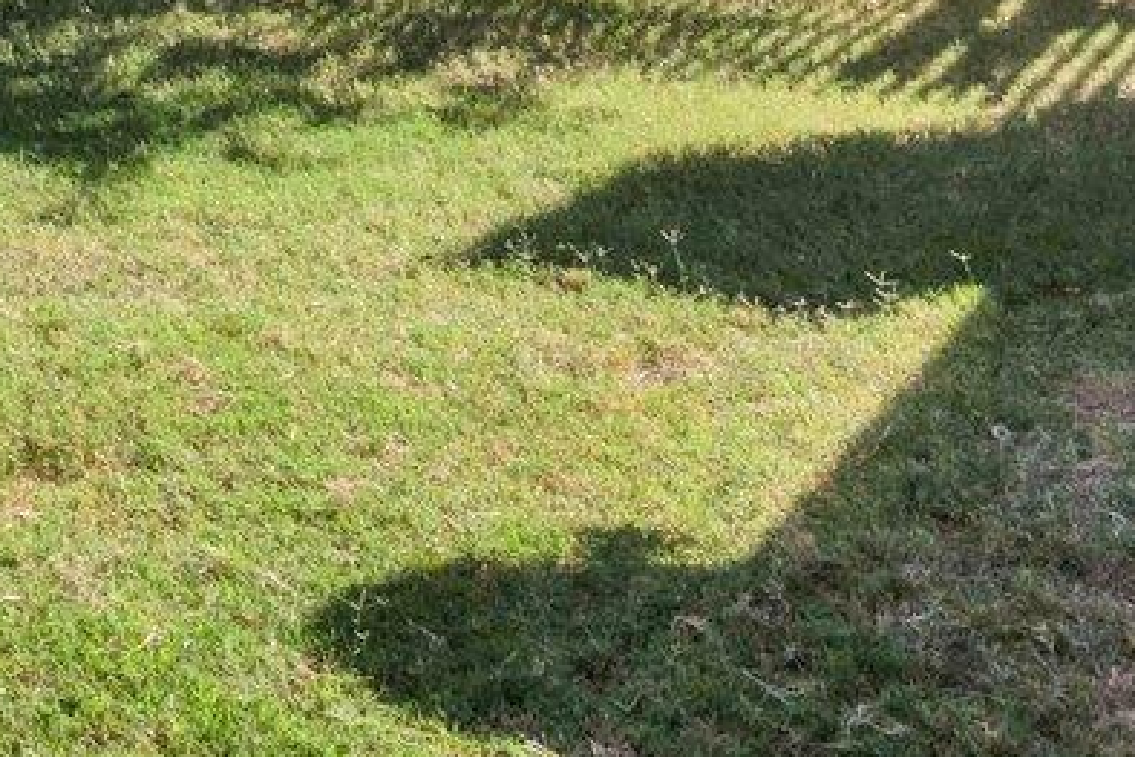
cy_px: -390
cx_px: -691
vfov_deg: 15.6
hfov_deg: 20.5
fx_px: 2542
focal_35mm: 81
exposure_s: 1/640
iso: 500
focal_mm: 15.5
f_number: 13
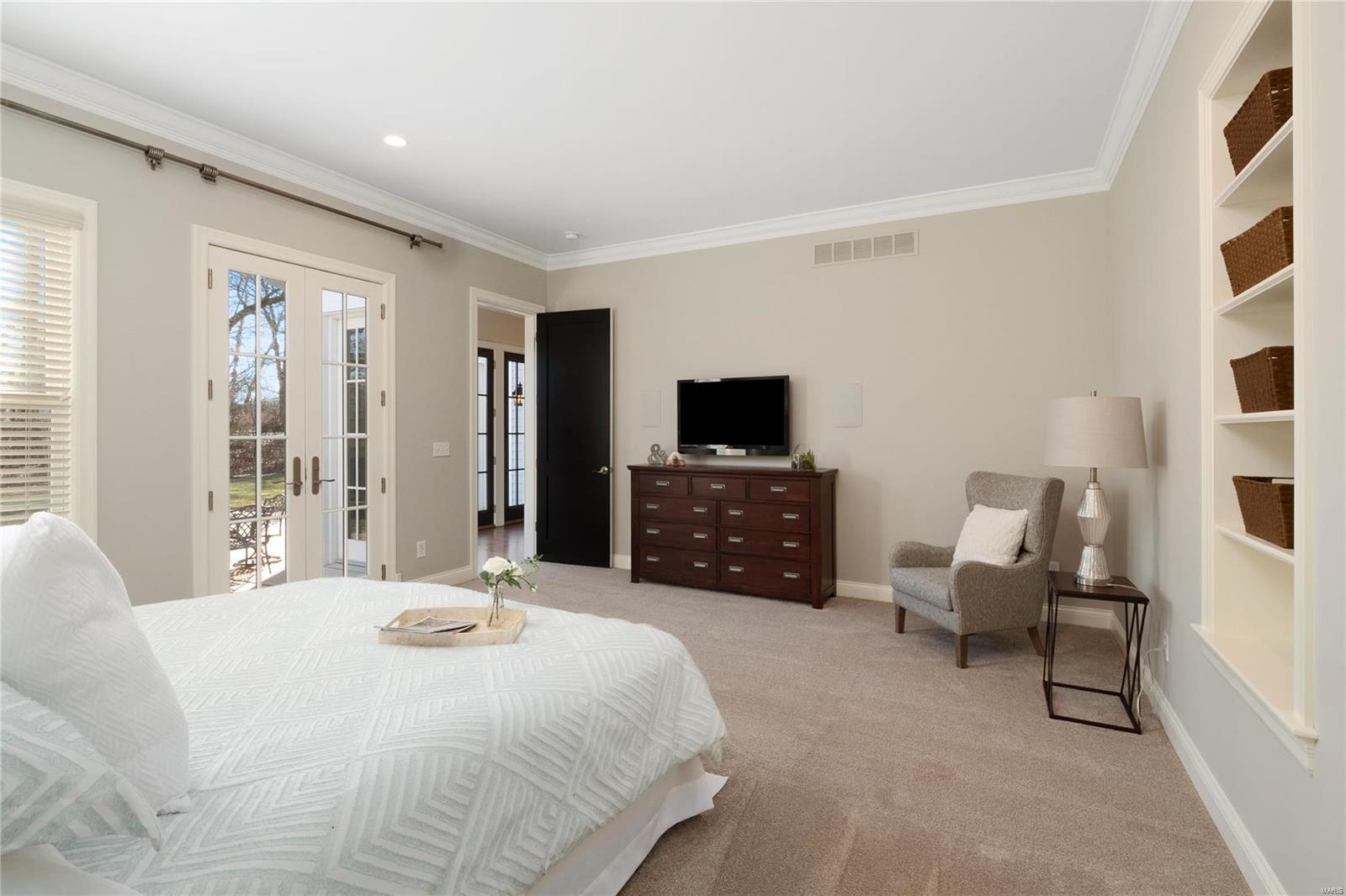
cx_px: 673
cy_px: 448
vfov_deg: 73.7
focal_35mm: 16
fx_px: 598
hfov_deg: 96.7
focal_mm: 8
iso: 400
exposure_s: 1/2.5
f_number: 10
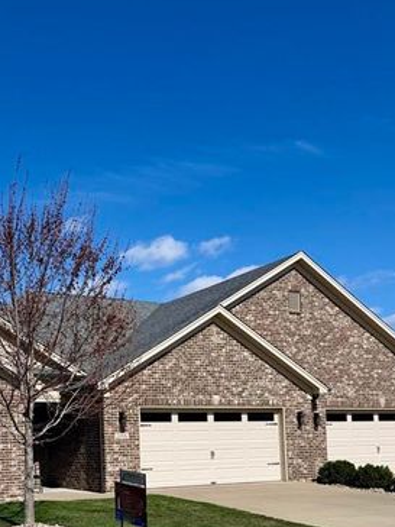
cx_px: 119
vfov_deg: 41.6
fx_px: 669
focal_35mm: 44
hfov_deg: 32.5
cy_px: 397
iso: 80
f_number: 1.78
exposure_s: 1/6711
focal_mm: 6.76
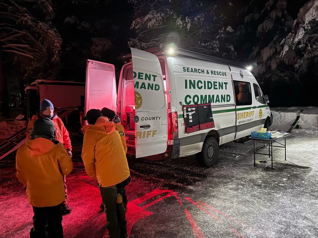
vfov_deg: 56.8
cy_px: 119
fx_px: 220
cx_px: 159
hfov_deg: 71.6
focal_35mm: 24
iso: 2000
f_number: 1.78
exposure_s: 1/18
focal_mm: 6.76
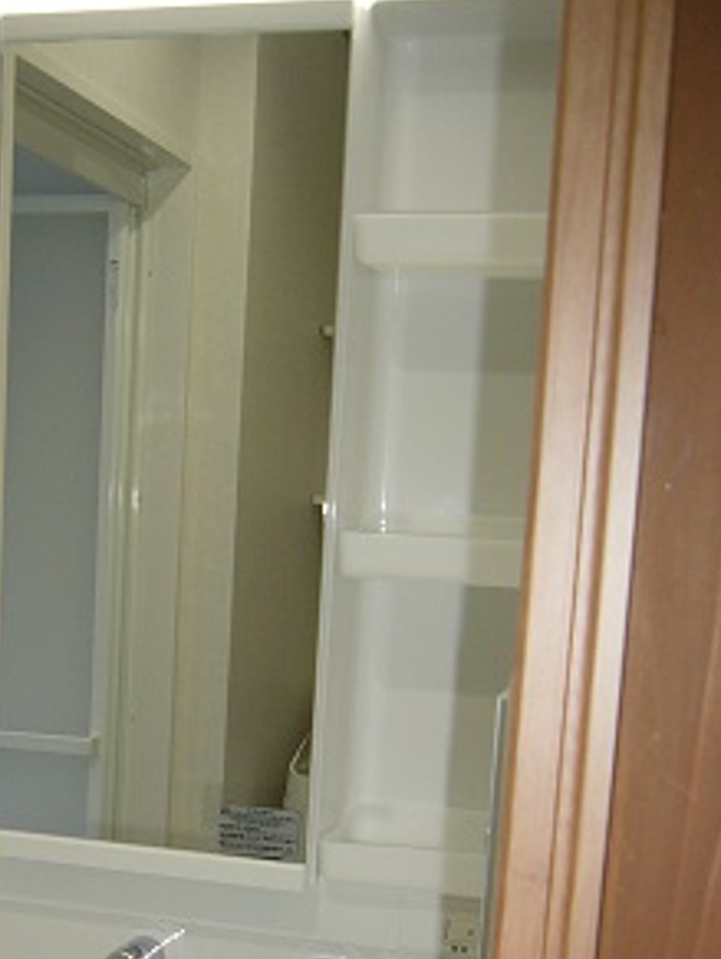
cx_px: 171
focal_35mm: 56
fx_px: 1552
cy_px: 732
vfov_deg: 33.5
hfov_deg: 25.8
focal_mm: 5.8
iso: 100
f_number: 2.8
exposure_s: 1/60
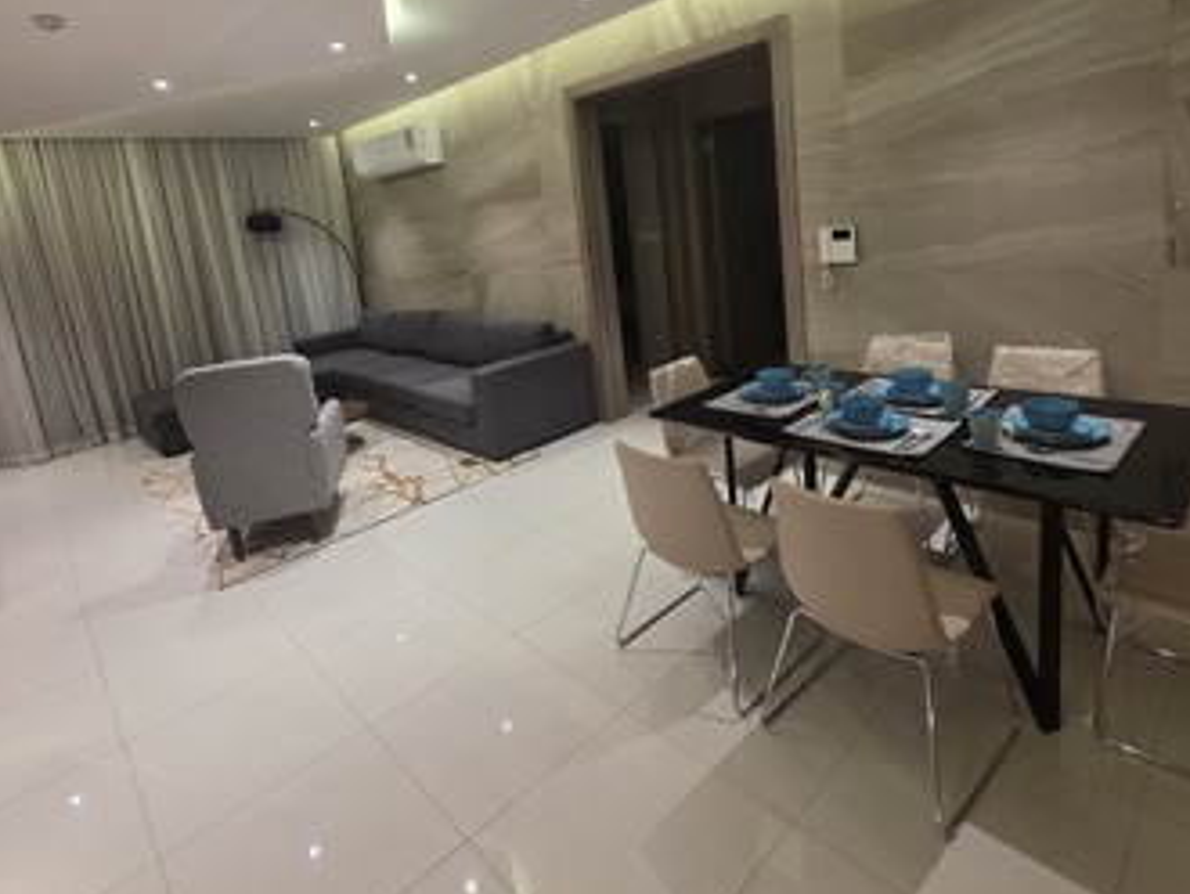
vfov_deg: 70.1
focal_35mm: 18
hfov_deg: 87.7
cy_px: 315
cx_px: 586
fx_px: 619
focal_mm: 2.2
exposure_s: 1/50
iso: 200
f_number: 1.9
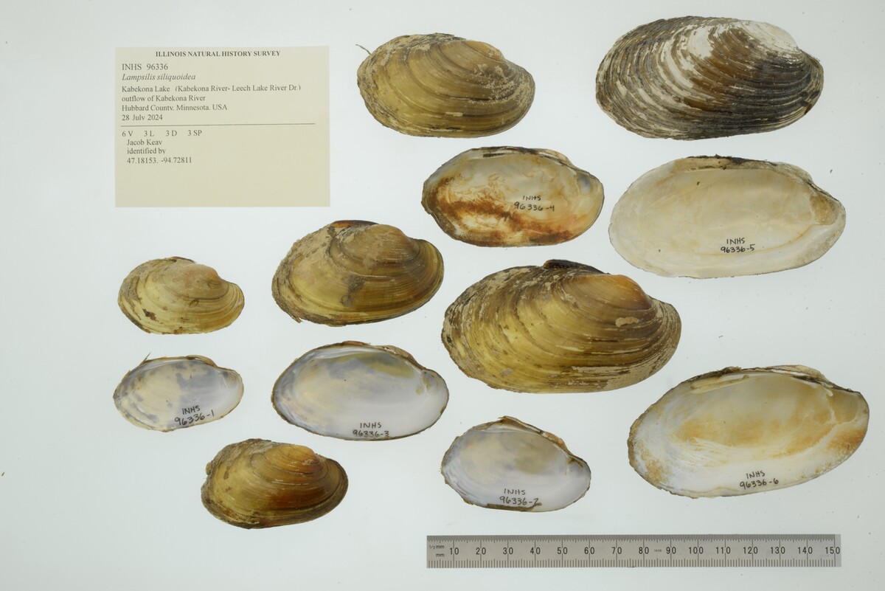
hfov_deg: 33.4
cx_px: 442
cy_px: 296
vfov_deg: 22.6
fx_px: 1475
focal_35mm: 60
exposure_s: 1/10
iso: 100
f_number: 32
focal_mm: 60
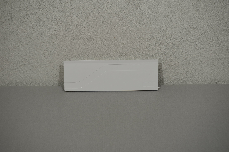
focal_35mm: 39
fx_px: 248
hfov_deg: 49.6
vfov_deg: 34.2
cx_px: 114
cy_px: 76
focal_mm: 26
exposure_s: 1/125
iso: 220
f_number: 5.6
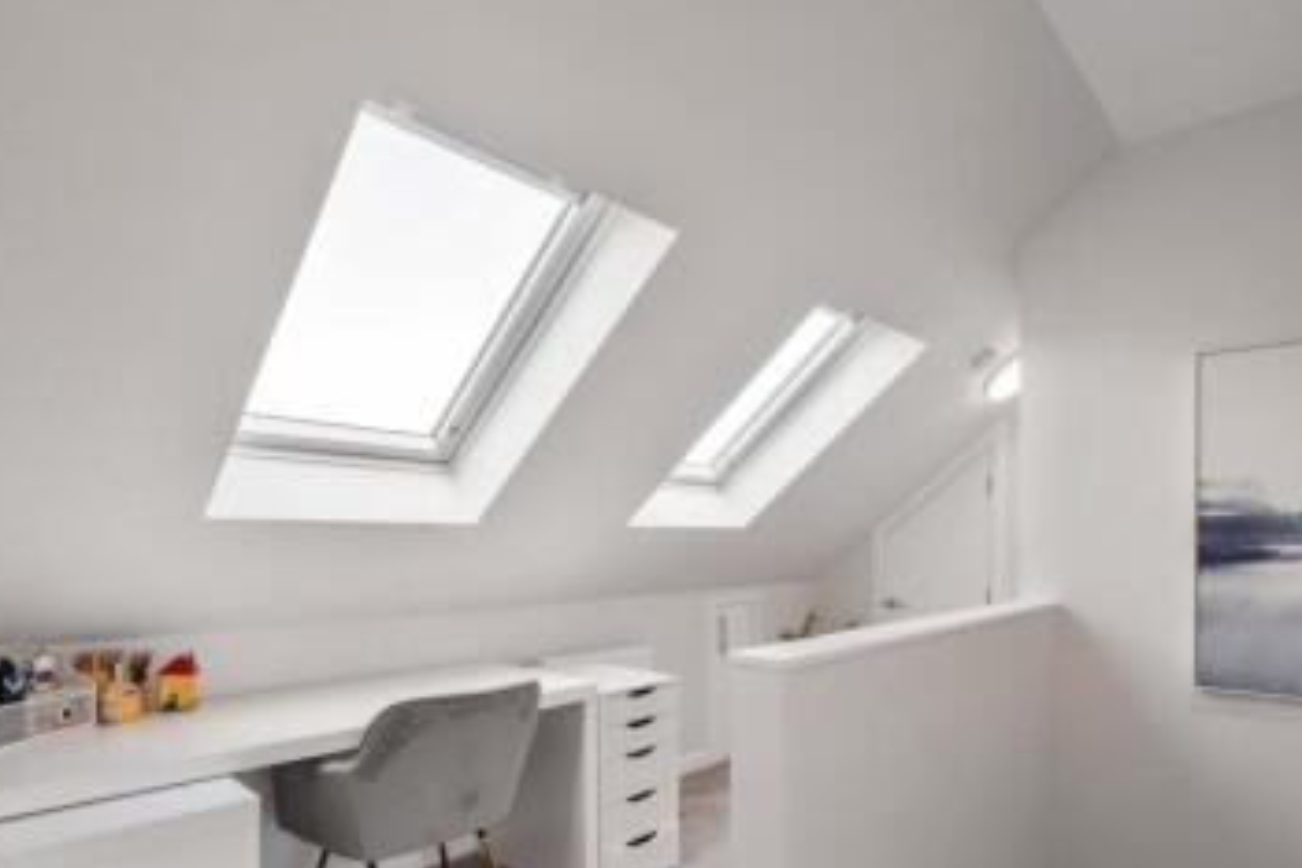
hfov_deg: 86.7
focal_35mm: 19
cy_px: 569
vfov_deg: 63.1
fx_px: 687
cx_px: 708
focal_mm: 14
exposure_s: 1/125
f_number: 8
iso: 640
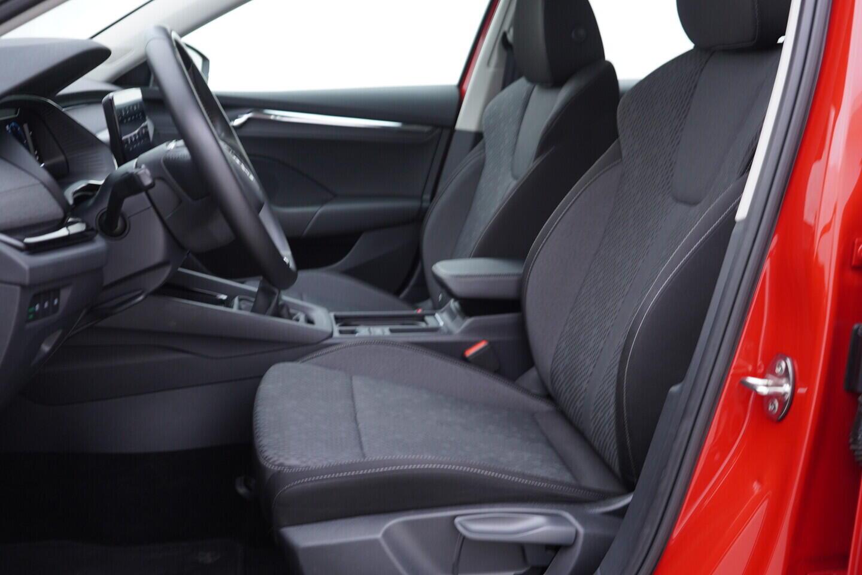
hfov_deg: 53.1
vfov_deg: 36.9
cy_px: 288
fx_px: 862
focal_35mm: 36
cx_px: 431
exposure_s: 1/40
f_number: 2.8
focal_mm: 24
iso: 200
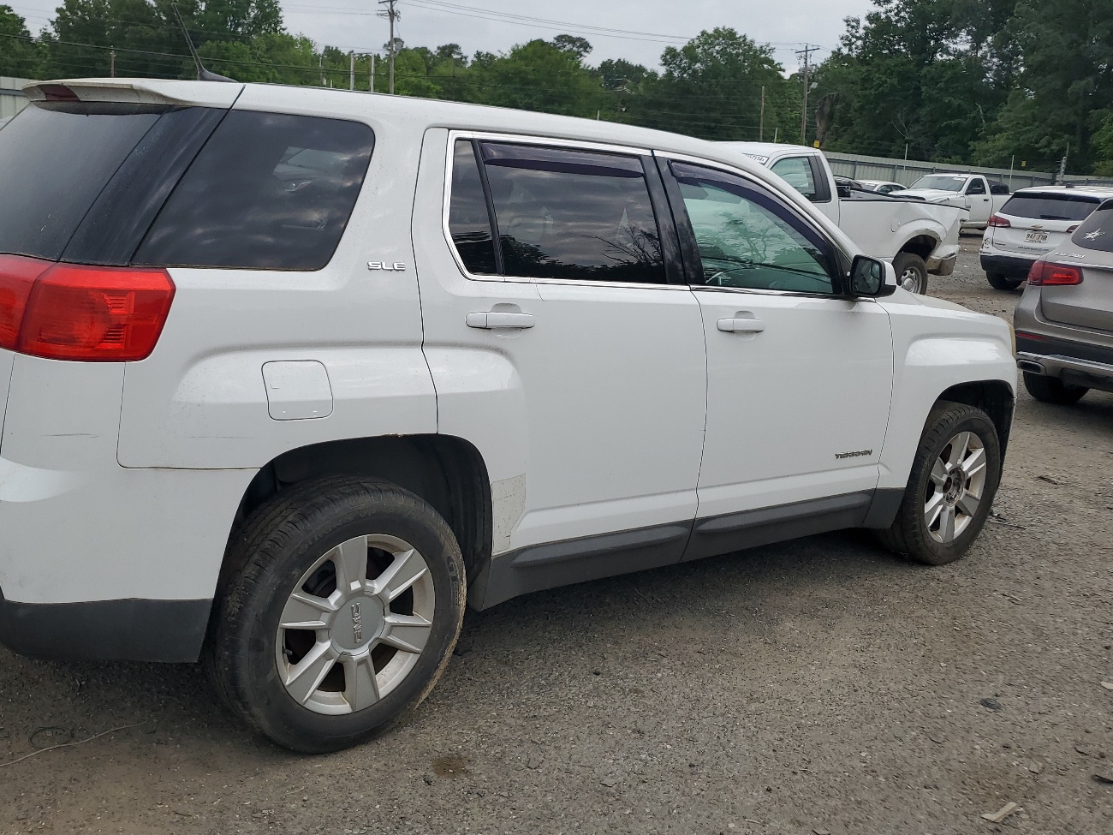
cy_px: 414
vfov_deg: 44.2
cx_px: 432
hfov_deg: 56.3
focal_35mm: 32
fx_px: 1029
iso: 50
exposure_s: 1/3333
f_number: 1.5
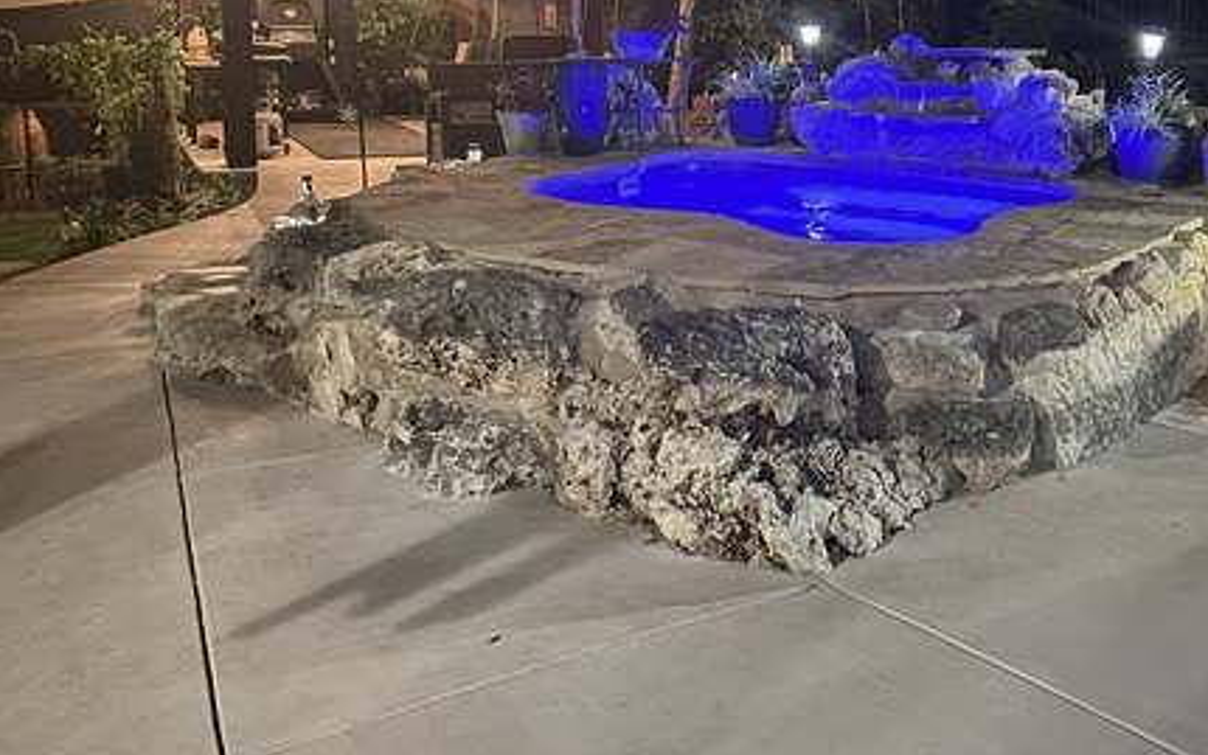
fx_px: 1350
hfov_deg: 47.4
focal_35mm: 41
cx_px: 806
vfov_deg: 30.5
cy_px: 154
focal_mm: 5.7
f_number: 1.5
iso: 800
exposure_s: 1/9
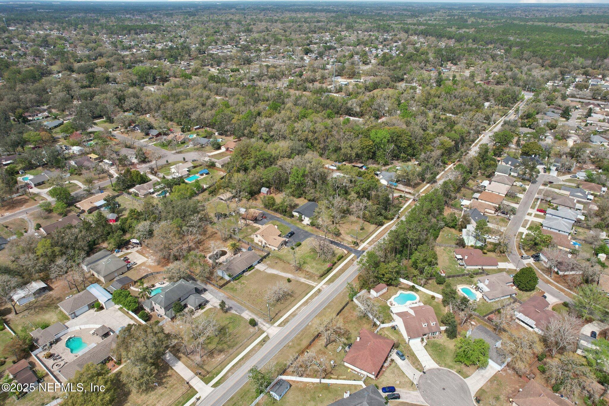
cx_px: 304
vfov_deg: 57.2
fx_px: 372
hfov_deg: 78.6
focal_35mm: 22
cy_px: 203
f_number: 2.8
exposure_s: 1/1500
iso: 120
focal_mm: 8.4
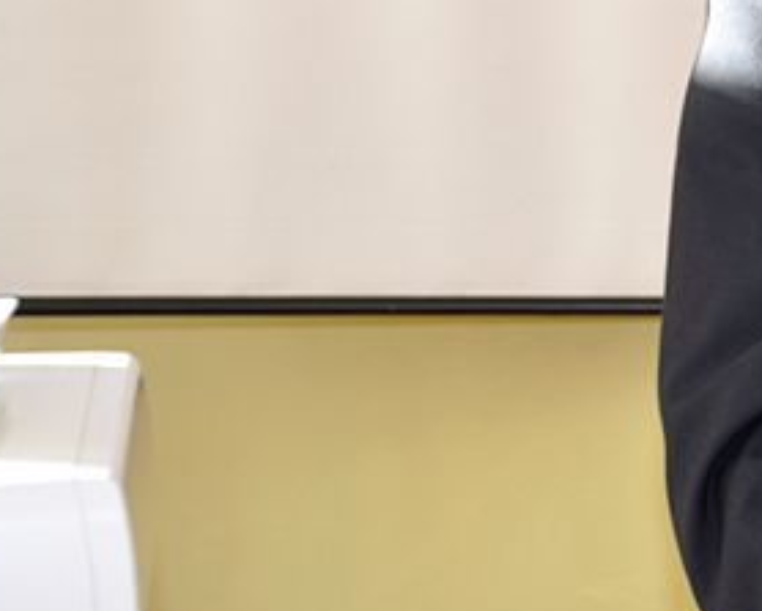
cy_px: -21
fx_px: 5621
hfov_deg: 7.6
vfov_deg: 6.2
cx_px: 1127
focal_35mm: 249
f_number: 5.6
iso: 800
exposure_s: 1/80
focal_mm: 58
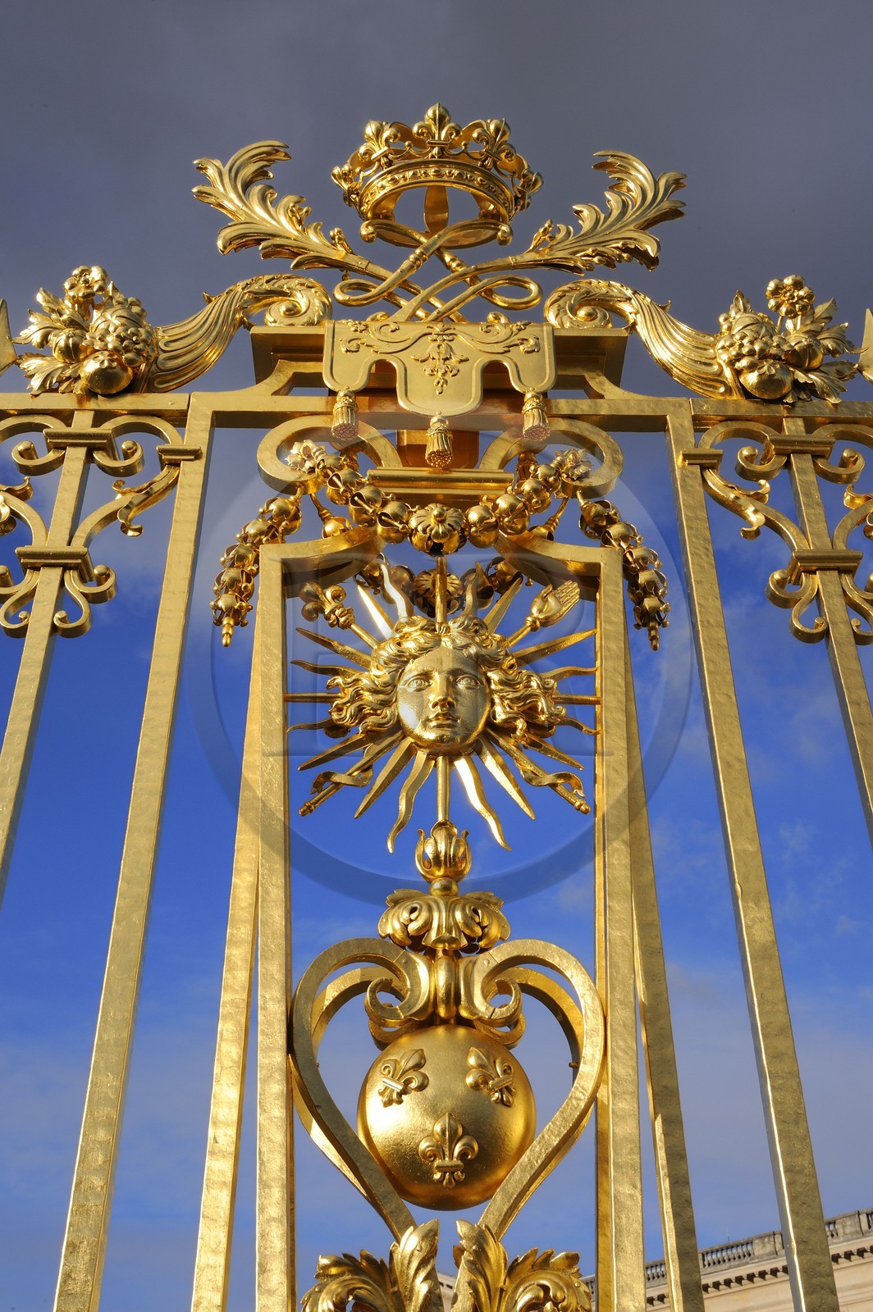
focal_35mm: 38
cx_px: 436
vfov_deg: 50.7
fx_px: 1385
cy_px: 656
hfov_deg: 35.0
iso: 200
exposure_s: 1/160
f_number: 20
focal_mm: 38
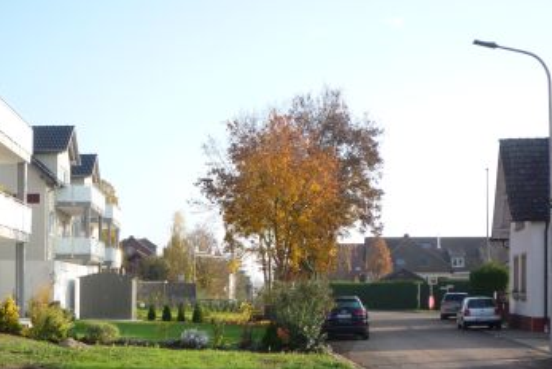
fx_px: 706
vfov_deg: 28.8
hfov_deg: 42.0
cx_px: 175
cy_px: 280
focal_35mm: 46
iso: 100
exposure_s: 1/250
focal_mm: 5.2
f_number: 4
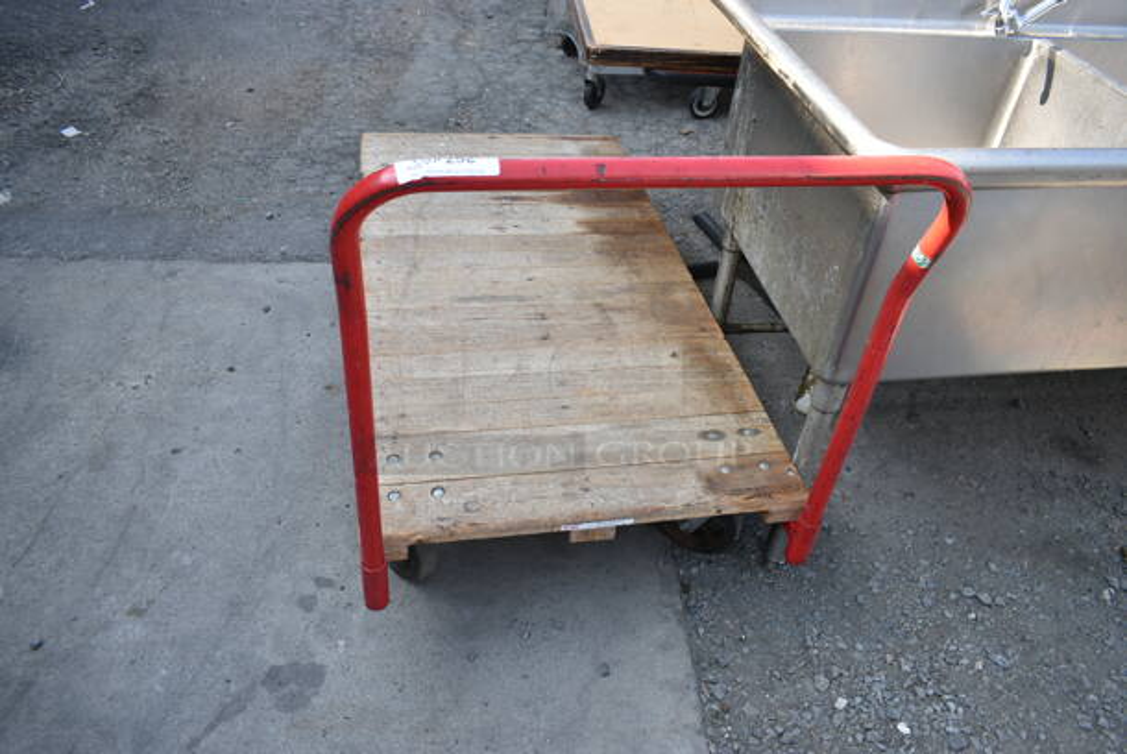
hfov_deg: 67.3
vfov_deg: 48.0
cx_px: 564
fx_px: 846
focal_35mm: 27
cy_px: 377
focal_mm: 18
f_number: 5
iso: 100
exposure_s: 1/100
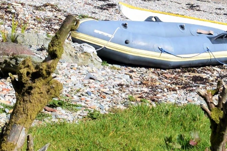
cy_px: -172
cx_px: 4
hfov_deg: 12.9
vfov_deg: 8.2
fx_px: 990
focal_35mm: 157
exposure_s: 1/250
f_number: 9
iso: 100
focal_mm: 24
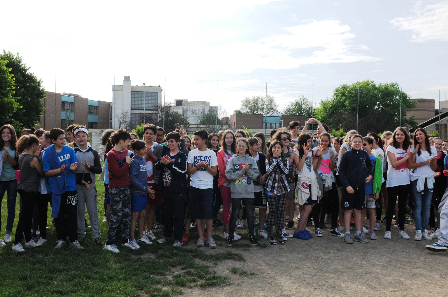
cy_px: 148
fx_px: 447
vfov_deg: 36.8
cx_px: 224
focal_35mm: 36
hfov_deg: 53.2
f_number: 13
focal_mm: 24
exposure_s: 1/320
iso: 400
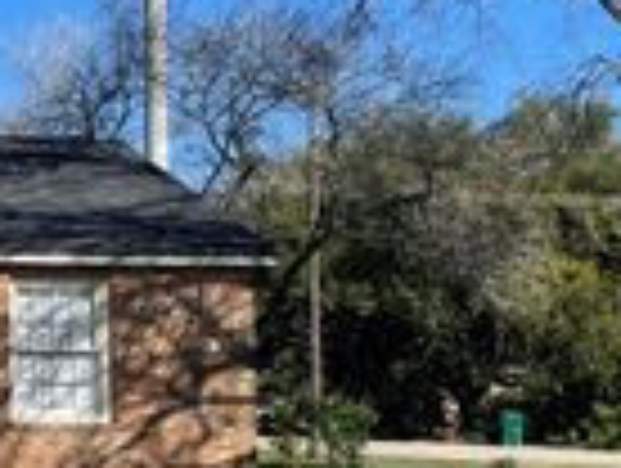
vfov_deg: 15.7
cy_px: 313
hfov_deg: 19.0
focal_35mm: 94
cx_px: -220
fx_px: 1689
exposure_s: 1/3610
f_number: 1.6
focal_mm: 4.2
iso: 32
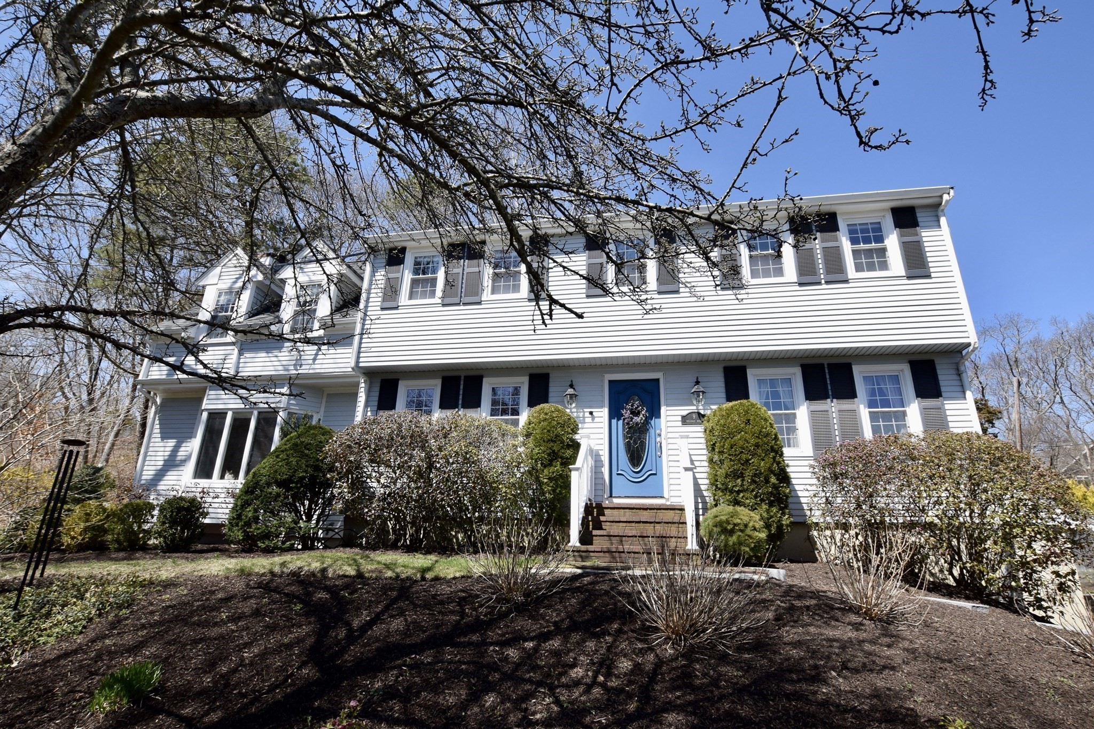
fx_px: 456
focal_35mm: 15
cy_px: 364
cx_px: 547
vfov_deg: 77.3
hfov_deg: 100.4
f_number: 9
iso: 200
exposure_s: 1/320
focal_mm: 10
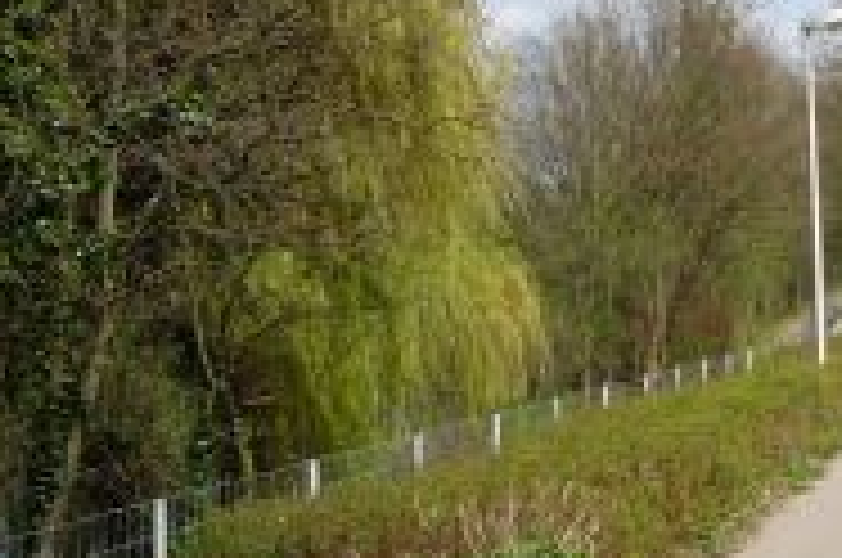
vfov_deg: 13.7
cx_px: 1004
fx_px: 2312
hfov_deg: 19.5
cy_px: 428
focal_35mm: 99
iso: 100
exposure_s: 1/400
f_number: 5
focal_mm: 5.2
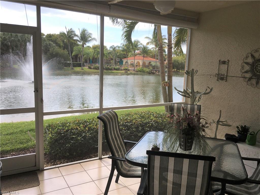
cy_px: 98
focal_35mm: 29
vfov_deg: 48.2
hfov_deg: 61.7
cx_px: 130
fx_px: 218
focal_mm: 4.15
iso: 25
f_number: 2.2
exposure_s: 1/578
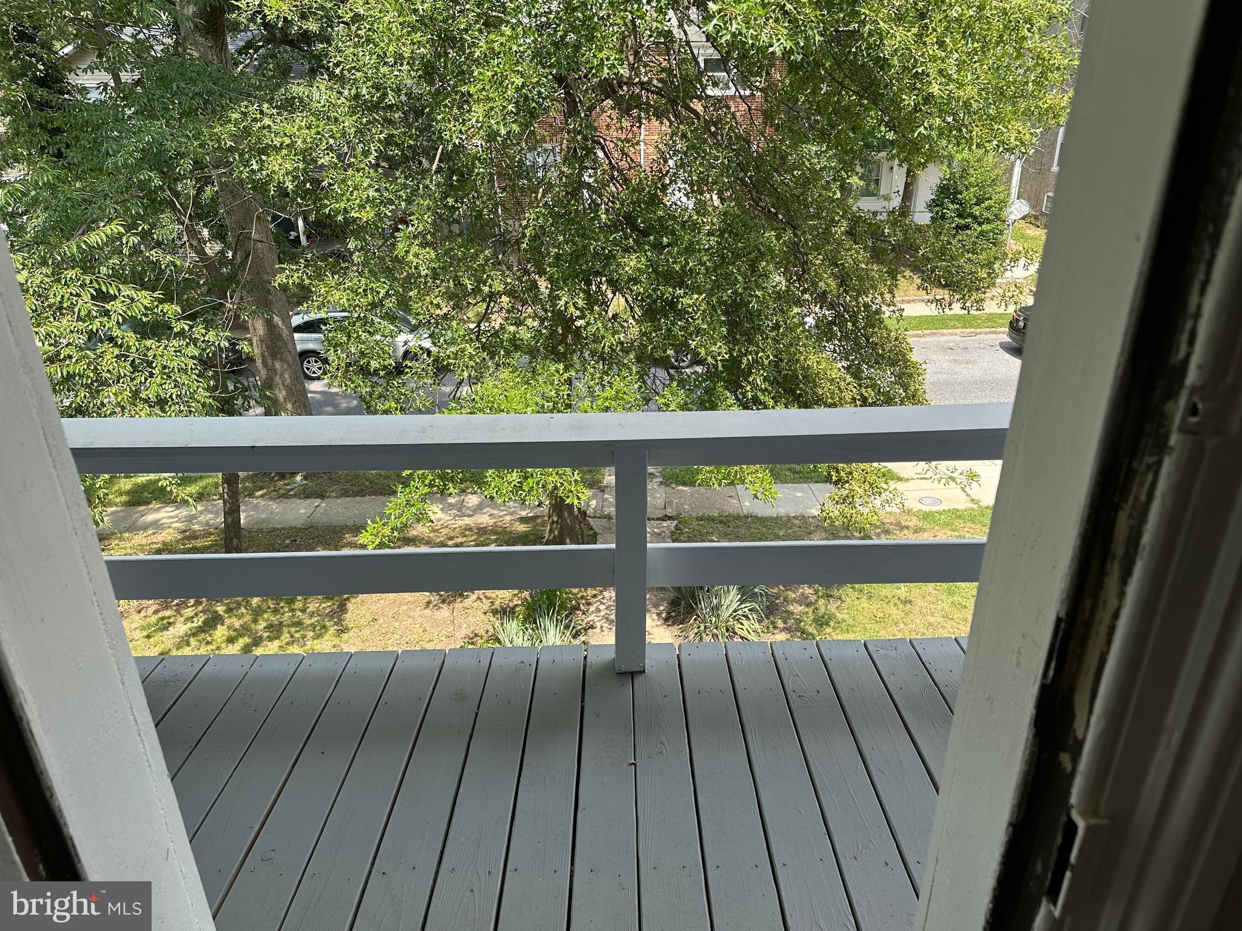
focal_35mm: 24
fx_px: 861
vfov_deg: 56.8
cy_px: 466
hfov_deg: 71.6
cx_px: 621
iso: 80
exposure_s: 1/962
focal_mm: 6.86
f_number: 1.78
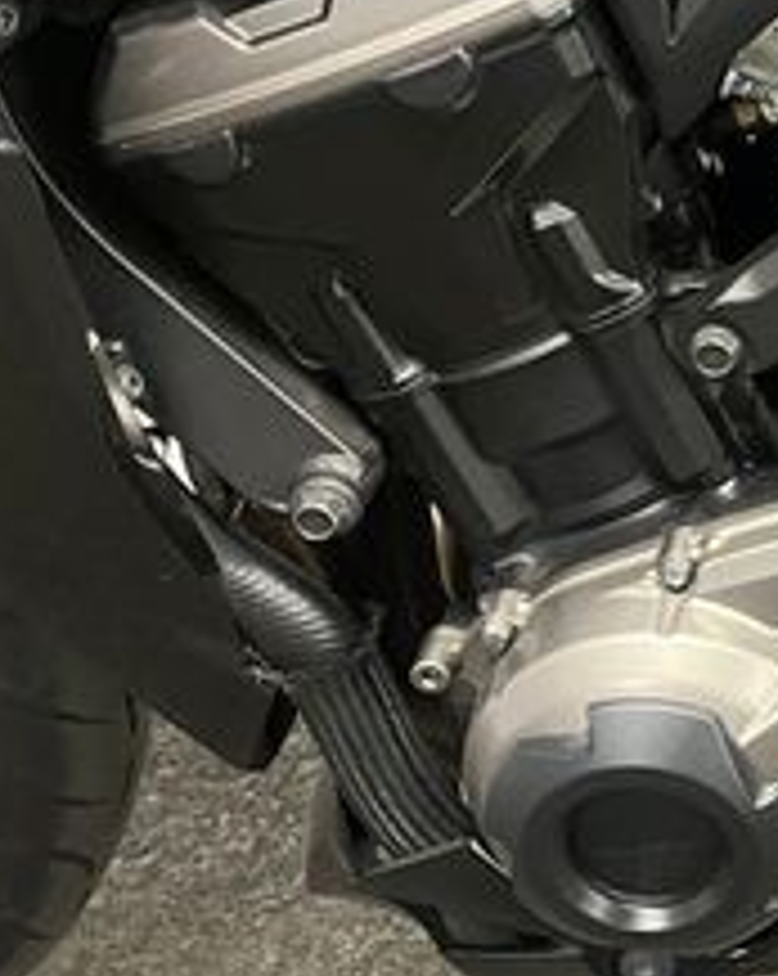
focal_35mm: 75
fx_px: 2163
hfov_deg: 18.2
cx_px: 1165
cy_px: 220
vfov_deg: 25.1
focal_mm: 5.1
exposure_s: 1/33
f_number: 1.6
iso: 500
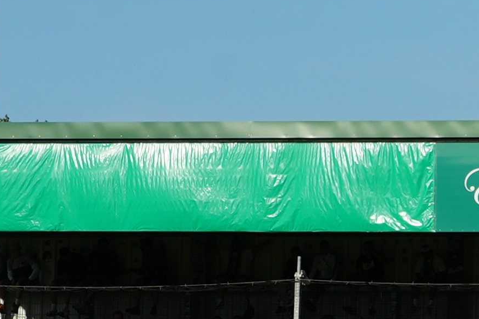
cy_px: 314
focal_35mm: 477
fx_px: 6346
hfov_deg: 4.3
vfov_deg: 2.9
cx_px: 638
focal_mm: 61
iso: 100
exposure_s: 1/200
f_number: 11
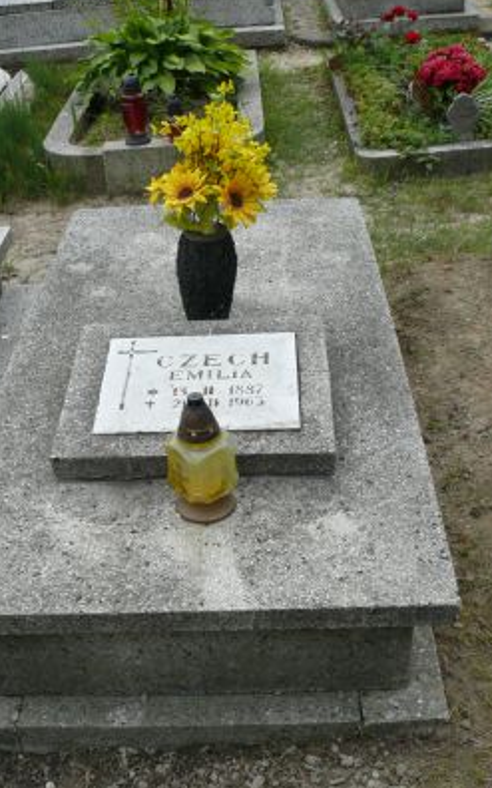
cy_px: 452
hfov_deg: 28.5
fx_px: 967
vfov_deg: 44.3
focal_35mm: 45
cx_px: 213
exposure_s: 1/250
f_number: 5
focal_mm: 7.4
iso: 100
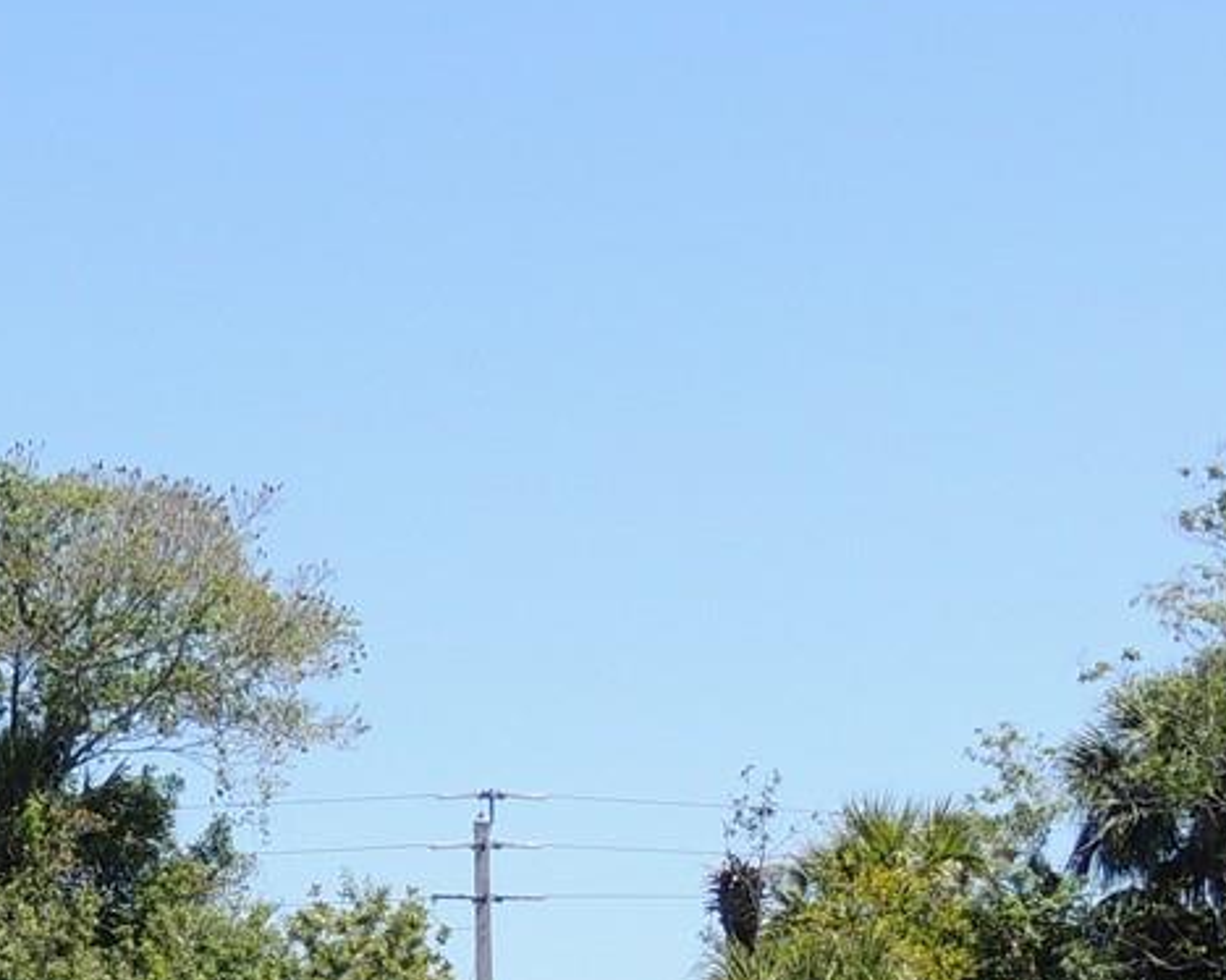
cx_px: -118
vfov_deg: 9.8
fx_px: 5694
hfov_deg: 12.1
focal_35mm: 157
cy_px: 914
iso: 100
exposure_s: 1/800
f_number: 3.5
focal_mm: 8.3
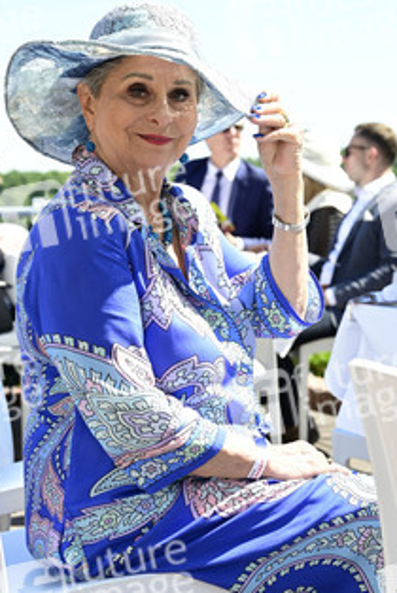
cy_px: 302
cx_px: 151
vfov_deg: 27.0
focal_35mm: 75
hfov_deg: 18.2
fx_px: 1238
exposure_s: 1/200
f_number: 5.6
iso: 100
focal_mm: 59
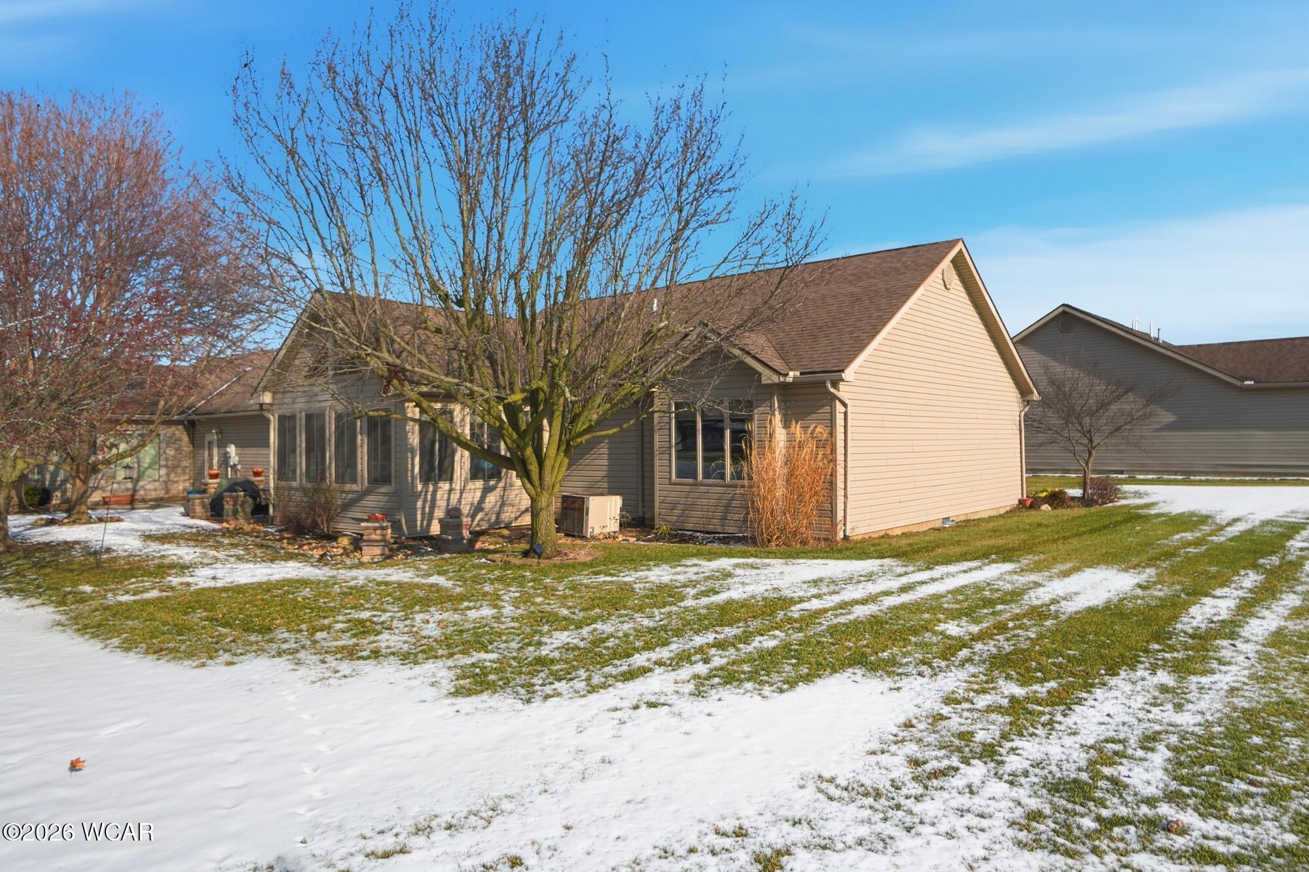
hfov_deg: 77.3
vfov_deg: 56.1
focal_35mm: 22
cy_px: 436
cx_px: 654
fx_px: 818
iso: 100
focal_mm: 15
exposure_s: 1/4000
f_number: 4
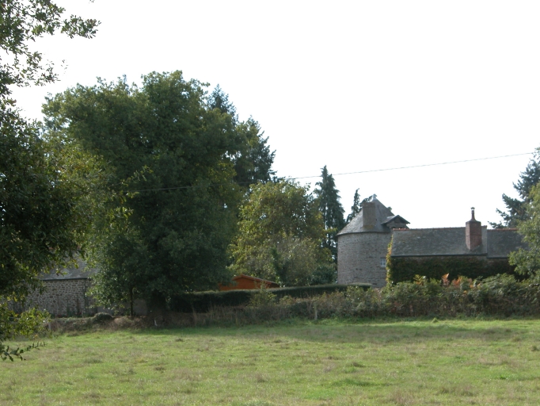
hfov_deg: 18.4
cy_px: 203
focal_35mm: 107
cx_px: 270
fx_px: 1670
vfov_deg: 13.8
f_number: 4.6
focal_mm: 27.3
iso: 100
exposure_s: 1/283
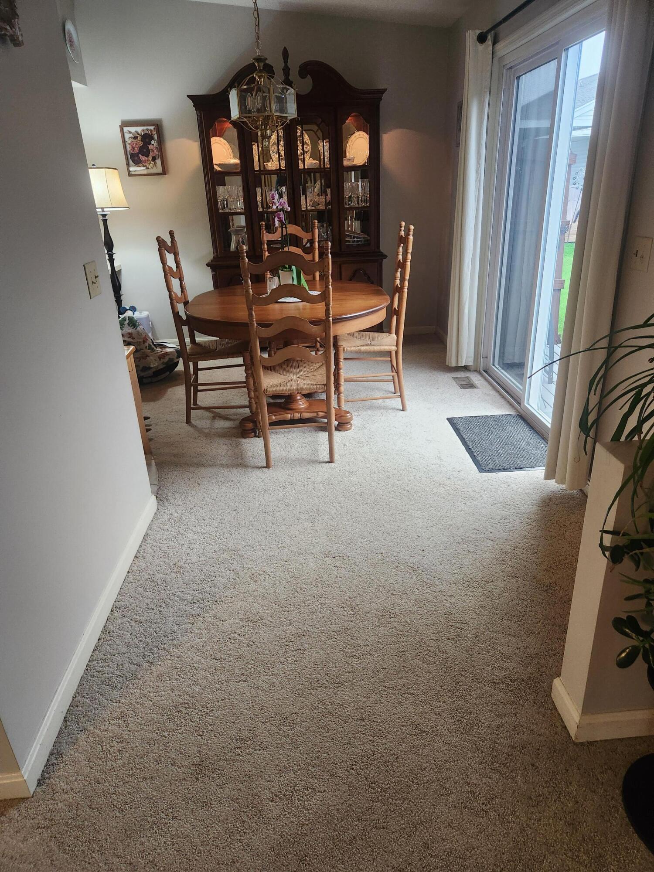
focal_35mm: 23
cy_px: 436
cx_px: 327
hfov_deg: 58.9
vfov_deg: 73.9
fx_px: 579
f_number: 1.8
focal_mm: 5.4
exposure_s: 1/120
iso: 400
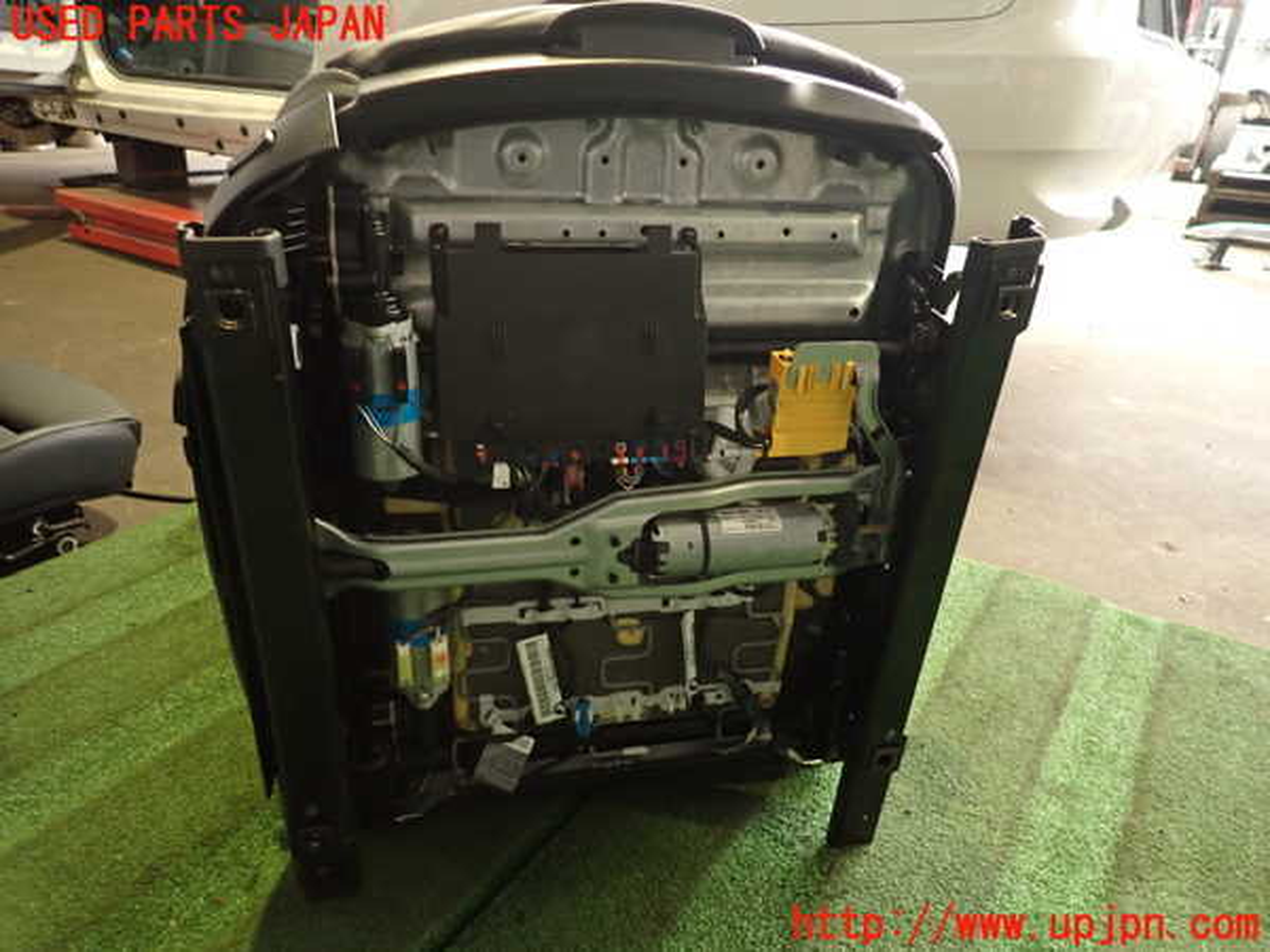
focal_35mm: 25
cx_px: 635
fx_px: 917
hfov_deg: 69.4
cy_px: 476
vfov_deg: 54.9
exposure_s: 1/30
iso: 400
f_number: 2
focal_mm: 4.5
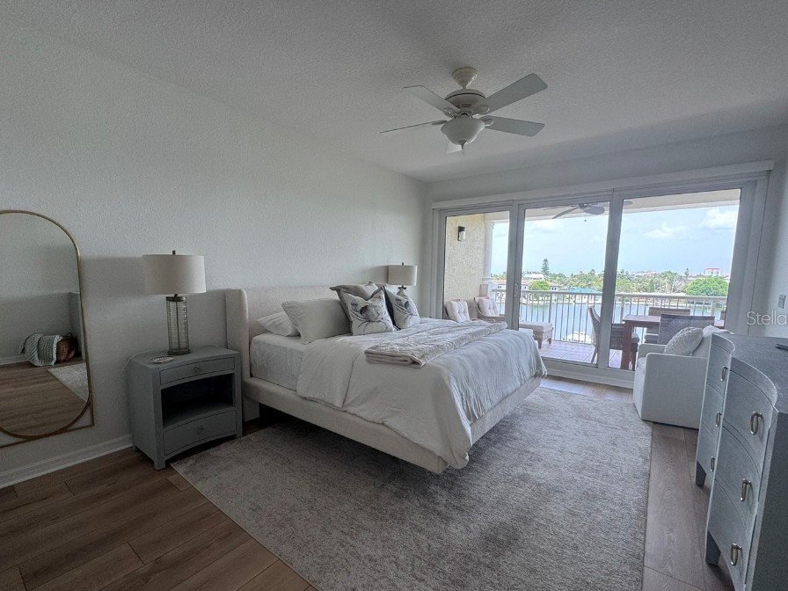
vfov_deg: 78.0
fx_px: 364
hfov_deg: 94.5
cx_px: 379
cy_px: 317
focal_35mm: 16
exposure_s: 1/99
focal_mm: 2.22
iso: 64
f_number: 2.2
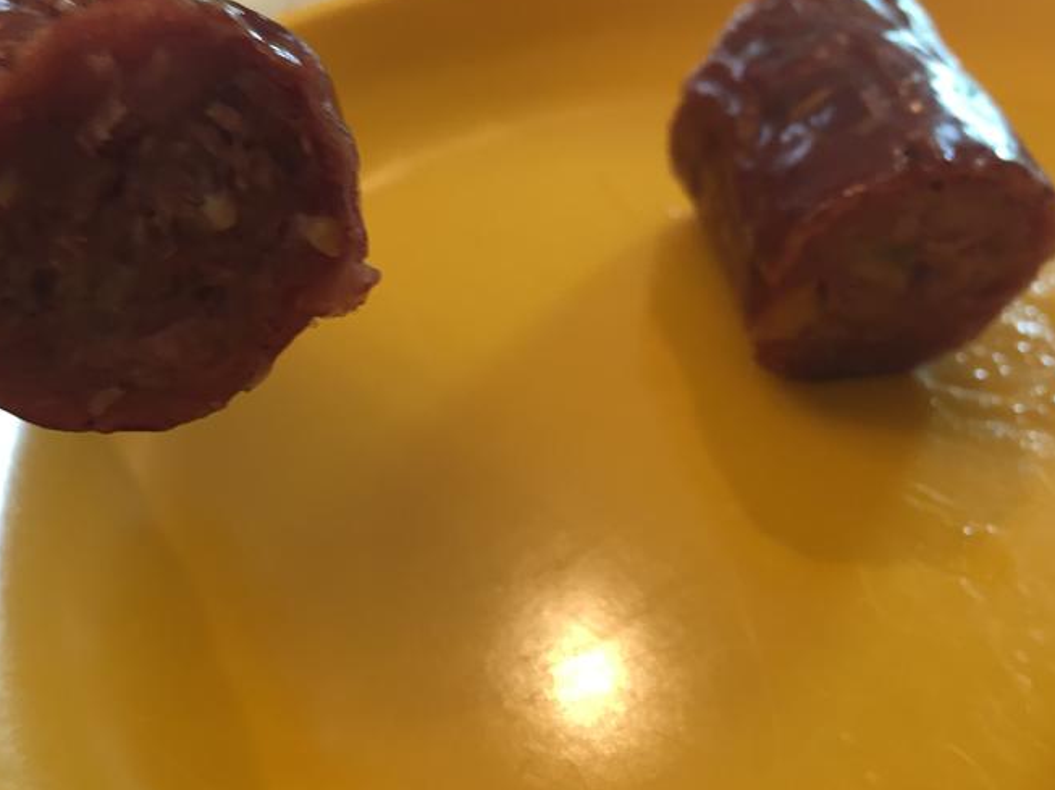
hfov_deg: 46.4
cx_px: 401
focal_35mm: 40
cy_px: 393
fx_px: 1218
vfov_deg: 35.9
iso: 80
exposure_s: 1/30
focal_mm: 4.15
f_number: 2.2
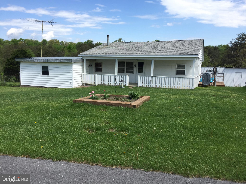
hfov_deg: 61.7
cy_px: 92
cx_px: 123
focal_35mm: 29
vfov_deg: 48.2
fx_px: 206
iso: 32
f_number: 2.2
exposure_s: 1/1412
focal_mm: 4.15
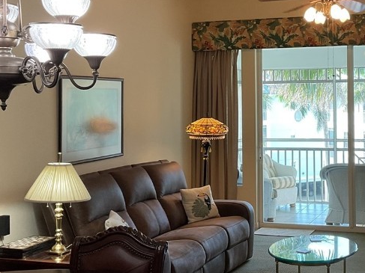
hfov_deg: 31.3
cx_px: 258
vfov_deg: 23.9
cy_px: 99
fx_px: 643
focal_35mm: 61
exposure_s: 1/60
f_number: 1.8
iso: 50
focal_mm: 3
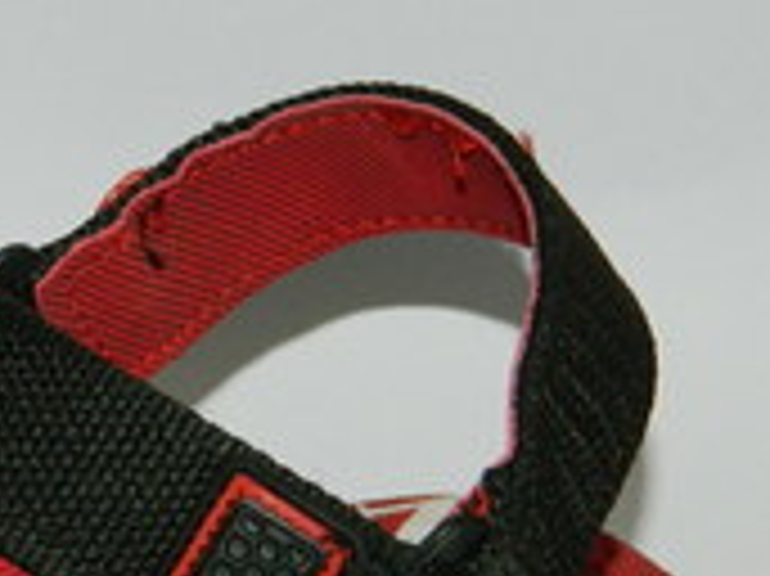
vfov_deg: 7.2
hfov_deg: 9.5
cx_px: -243
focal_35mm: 205
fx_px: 4557
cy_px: 772
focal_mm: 12.6
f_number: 4
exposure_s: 1/50
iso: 200
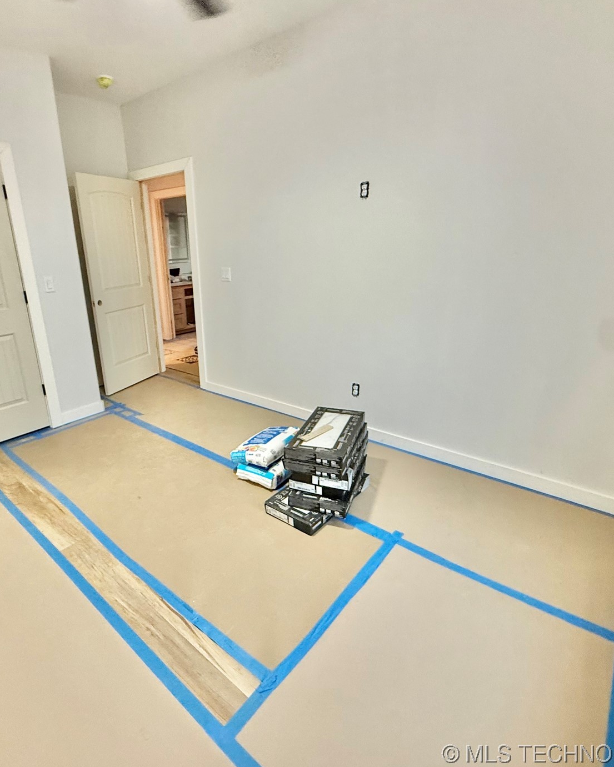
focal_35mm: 19
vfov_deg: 83.3
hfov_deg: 70.2
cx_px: 249
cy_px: 377
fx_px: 432
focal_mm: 2.22
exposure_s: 1/60
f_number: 2.2
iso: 400
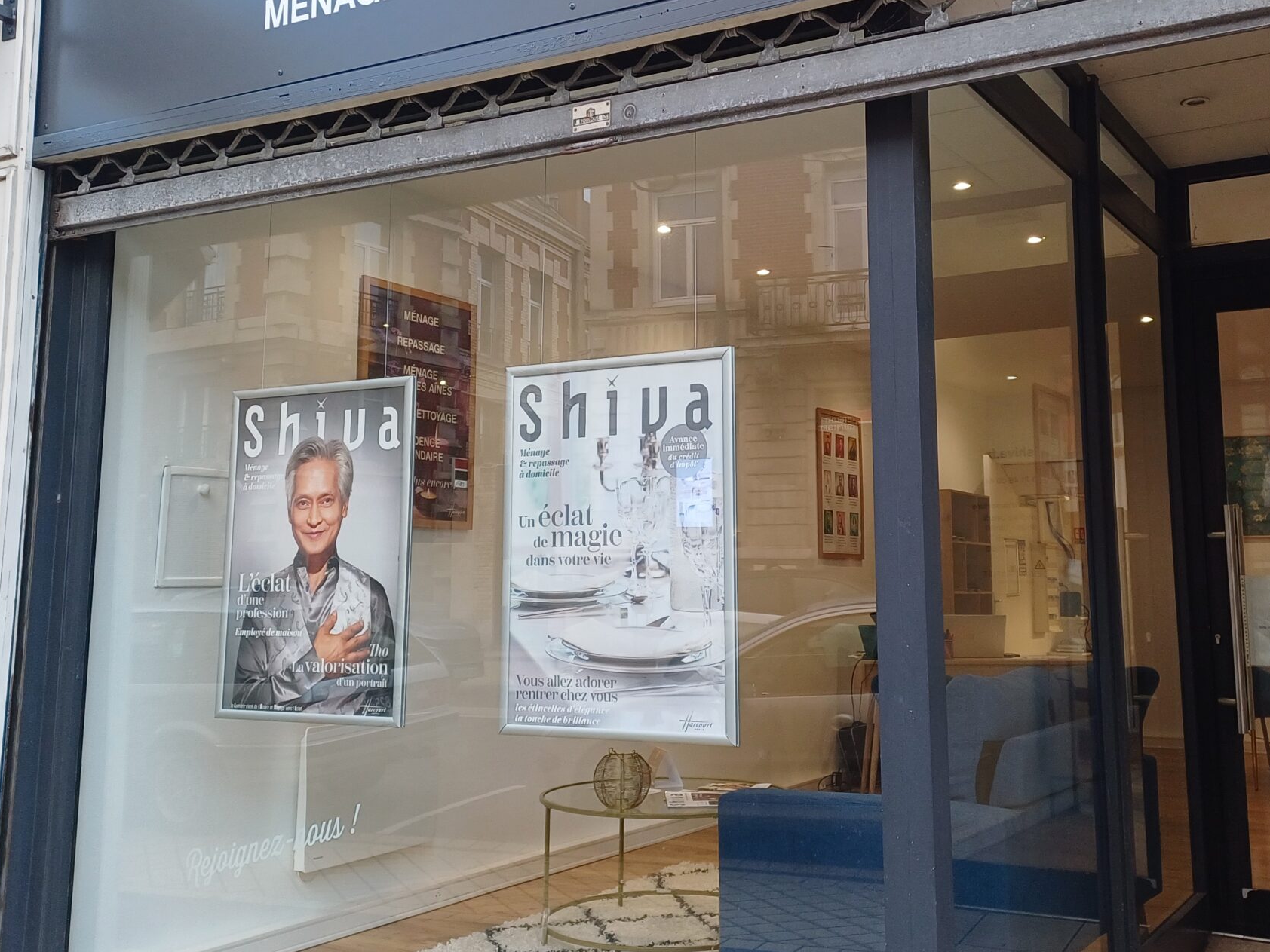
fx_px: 1394
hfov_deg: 48.9
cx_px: 714
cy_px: 361
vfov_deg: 37.5
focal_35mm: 38
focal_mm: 4.65
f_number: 1.8
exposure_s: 1/50
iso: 64
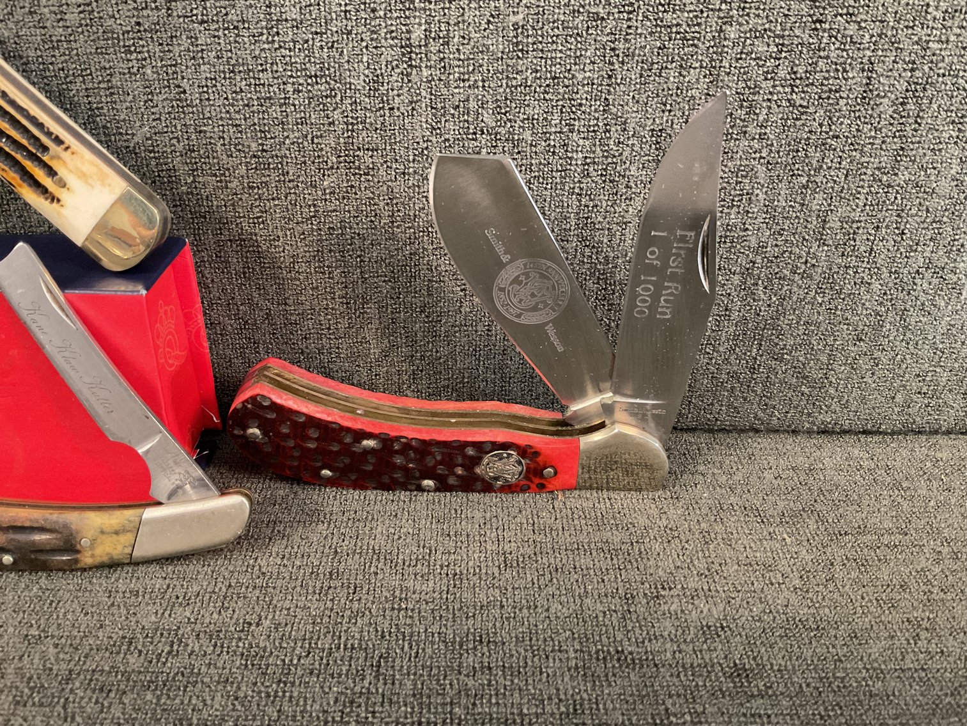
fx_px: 810
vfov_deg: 48.2
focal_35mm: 29
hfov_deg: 61.7
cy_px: 363
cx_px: 484
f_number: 1.8
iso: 400
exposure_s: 1/30
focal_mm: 3
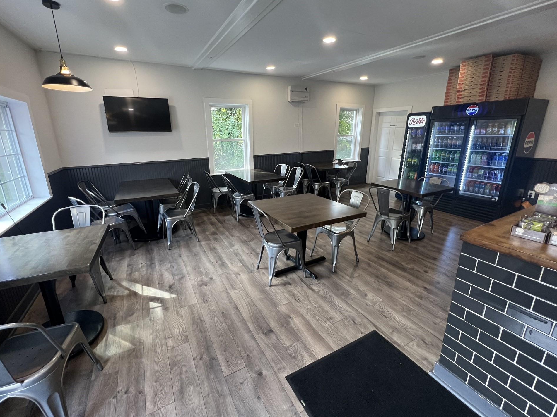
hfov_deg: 102.0
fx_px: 225
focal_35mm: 14
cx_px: 263
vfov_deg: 85.5
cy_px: 194
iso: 200
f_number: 1.8
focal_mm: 1.57
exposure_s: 1/120
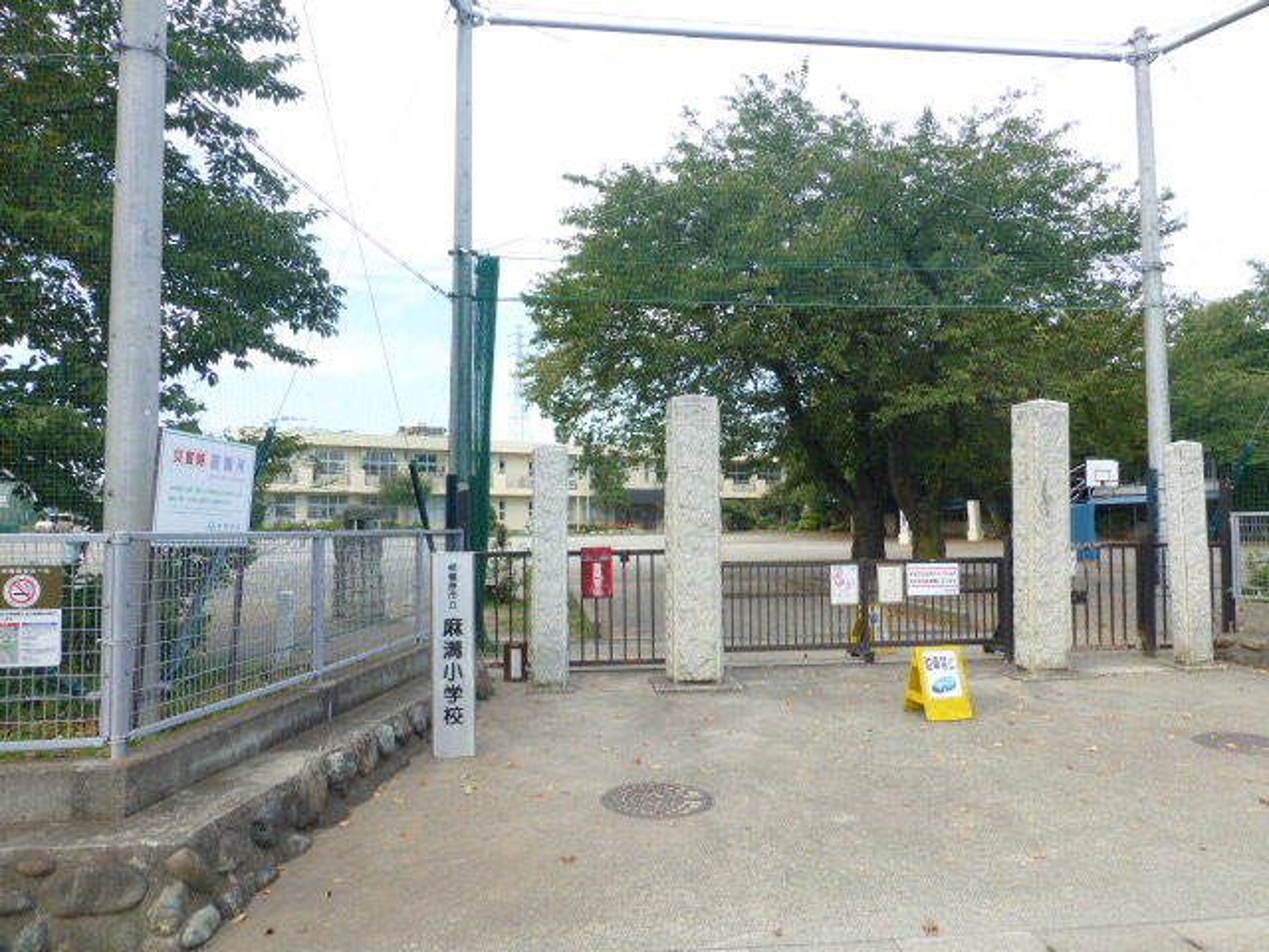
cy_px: 476
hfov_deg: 71.6
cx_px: 634
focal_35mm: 24
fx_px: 880
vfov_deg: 56.8
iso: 100
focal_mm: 4.3
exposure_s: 1/250
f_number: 3.3
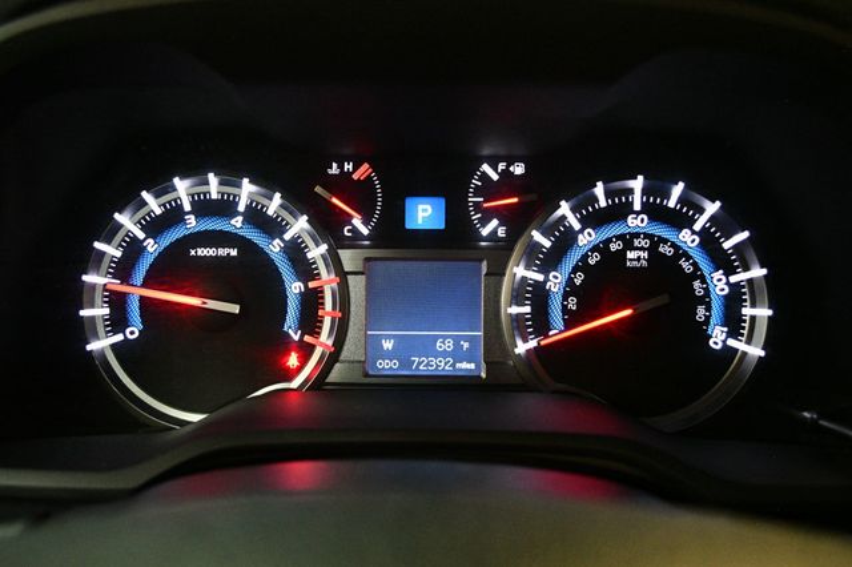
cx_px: 426
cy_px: 284
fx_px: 781
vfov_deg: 39.9
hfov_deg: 57.2
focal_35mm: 33
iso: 3200
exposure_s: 1/60
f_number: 4
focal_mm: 22
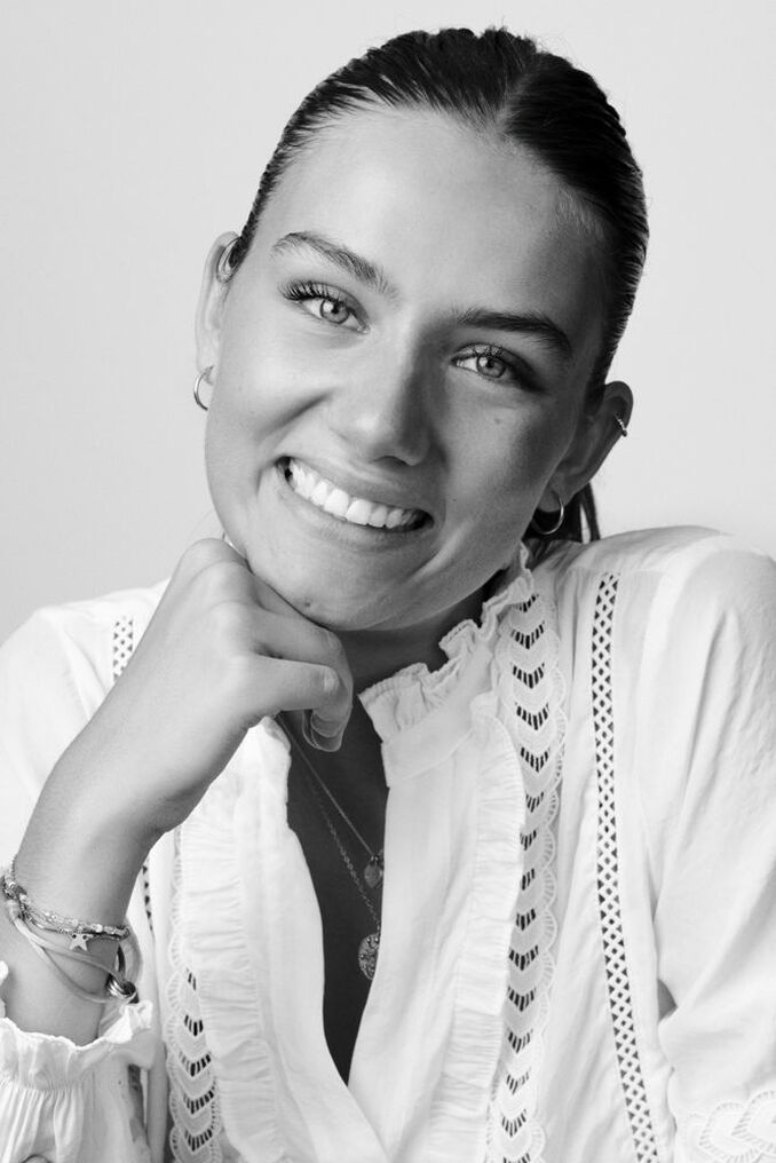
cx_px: 388
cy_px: 582
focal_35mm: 84
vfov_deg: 24.2
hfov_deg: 16.3
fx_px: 2714
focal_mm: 56
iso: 160
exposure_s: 1/125
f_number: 8
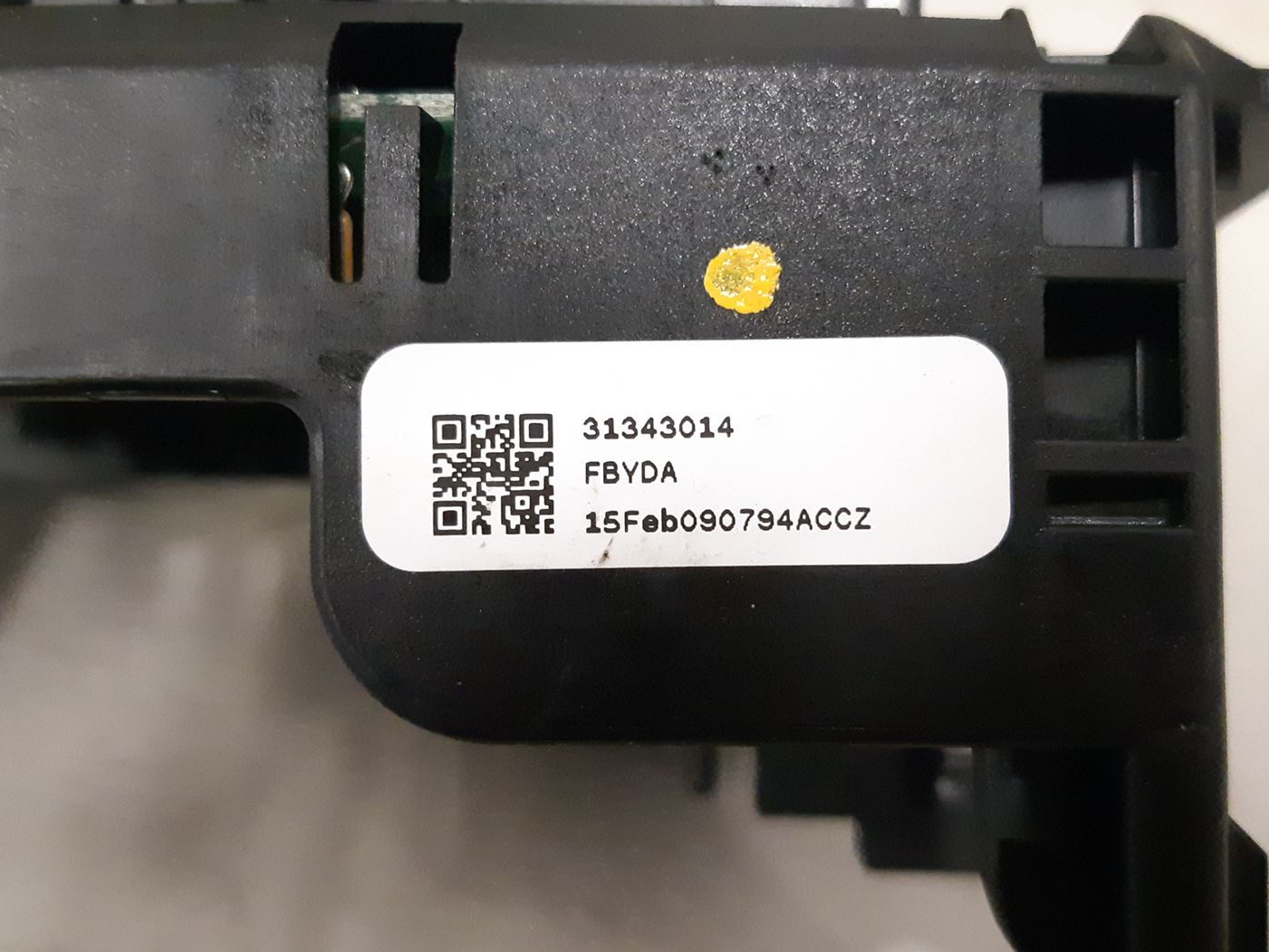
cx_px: 660
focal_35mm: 38
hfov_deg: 49.0
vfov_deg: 37.7
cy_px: 498
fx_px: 1393
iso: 800
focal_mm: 3.93
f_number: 1.7
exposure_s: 1/111
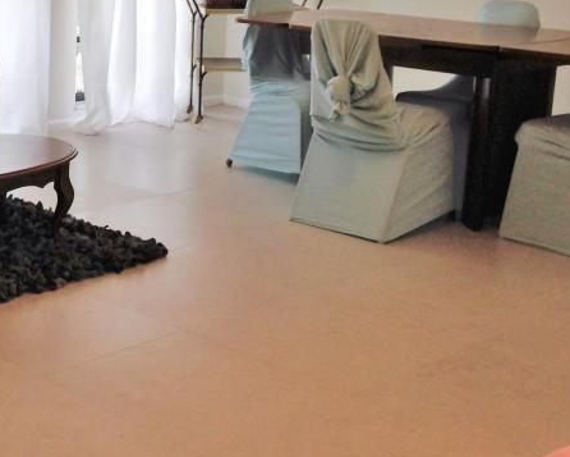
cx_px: 3
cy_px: 134
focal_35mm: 74
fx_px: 1249
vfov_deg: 20.6
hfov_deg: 24.6
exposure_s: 1/60
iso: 50
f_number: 2.4
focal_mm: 4.12
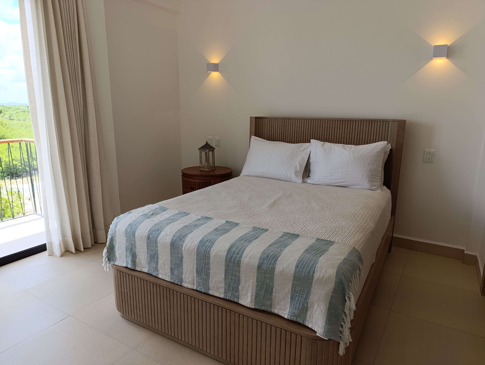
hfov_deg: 73.8
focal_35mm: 23
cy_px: 182
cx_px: 242
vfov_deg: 59.0
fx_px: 323
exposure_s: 1/100
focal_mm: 6.14
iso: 50
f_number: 1.6
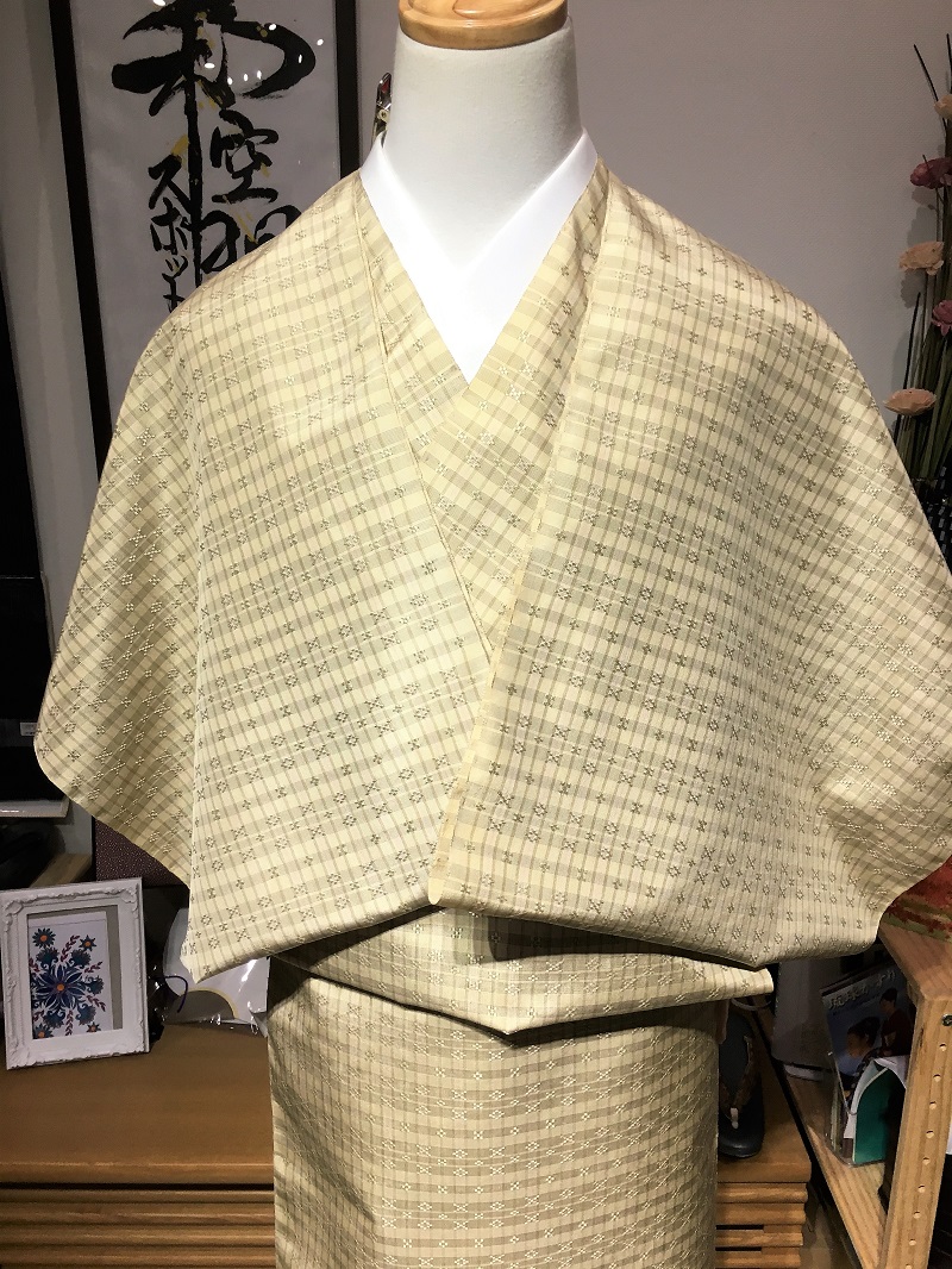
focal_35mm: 29
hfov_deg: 48.2
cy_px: 634
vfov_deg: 61.6
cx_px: 476
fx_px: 1063
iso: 25
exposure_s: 1/30
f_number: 2.2
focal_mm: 4.15
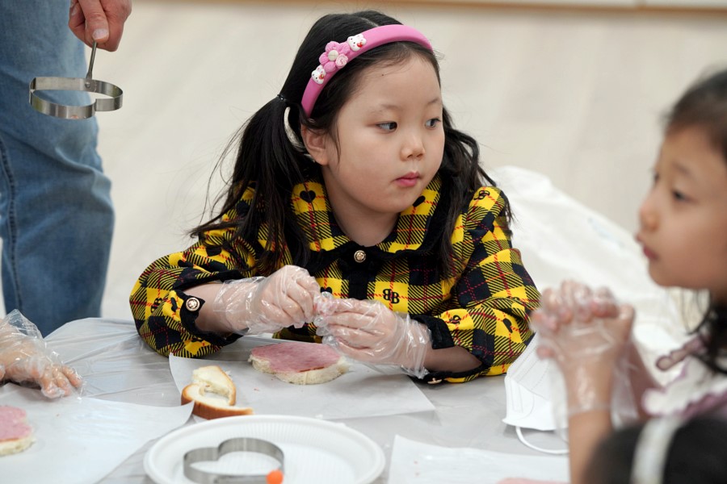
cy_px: 242
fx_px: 2645
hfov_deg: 15.6
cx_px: 364
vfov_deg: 10.5
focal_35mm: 131
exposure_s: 1/160
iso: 1250
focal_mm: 131
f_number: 4
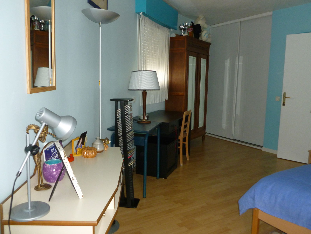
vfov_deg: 49.7
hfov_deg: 63.4
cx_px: 156
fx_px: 252
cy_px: 117
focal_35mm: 28
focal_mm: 5
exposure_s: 1/60
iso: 250
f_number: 3.3
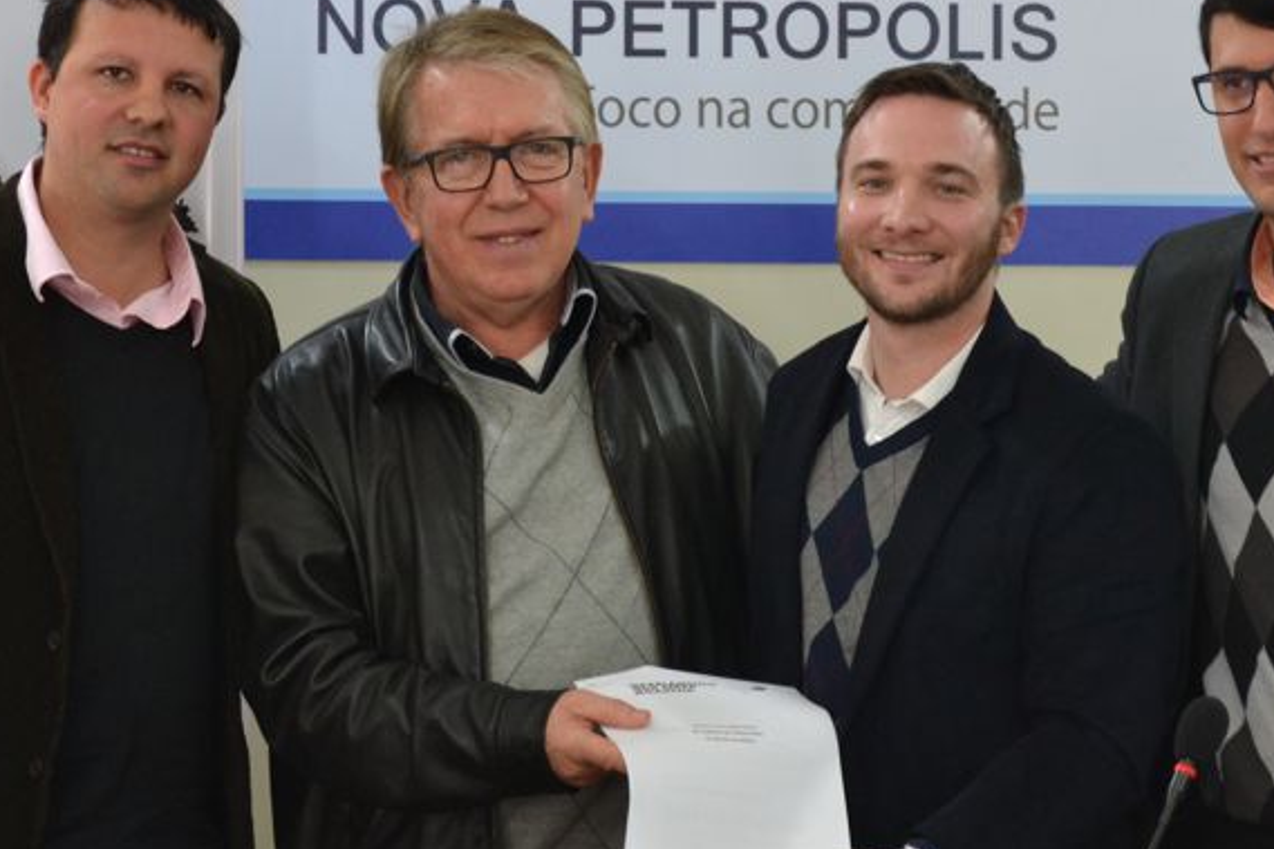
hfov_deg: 16.7
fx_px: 4351
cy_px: 220
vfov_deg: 11.1
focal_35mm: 123
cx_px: 643
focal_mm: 42
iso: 1100
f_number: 5.3
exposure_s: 1/60
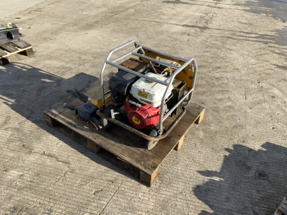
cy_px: 108
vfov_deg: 48.2
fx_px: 240
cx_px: 144
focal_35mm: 29
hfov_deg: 61.7
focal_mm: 3
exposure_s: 1/816
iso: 16
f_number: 1.8
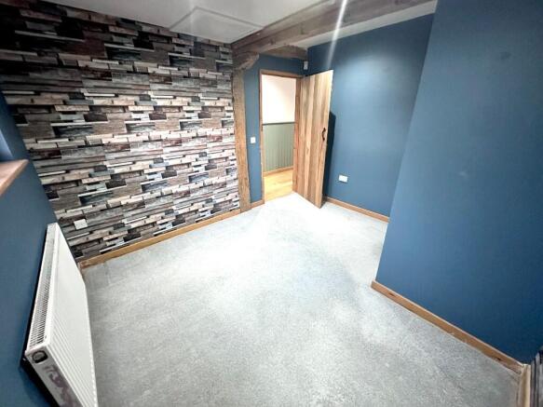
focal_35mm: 14
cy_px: 204
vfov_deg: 85.7
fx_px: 220
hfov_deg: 102.1
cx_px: 272
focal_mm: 2.22
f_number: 2.2
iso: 640
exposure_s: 1/50
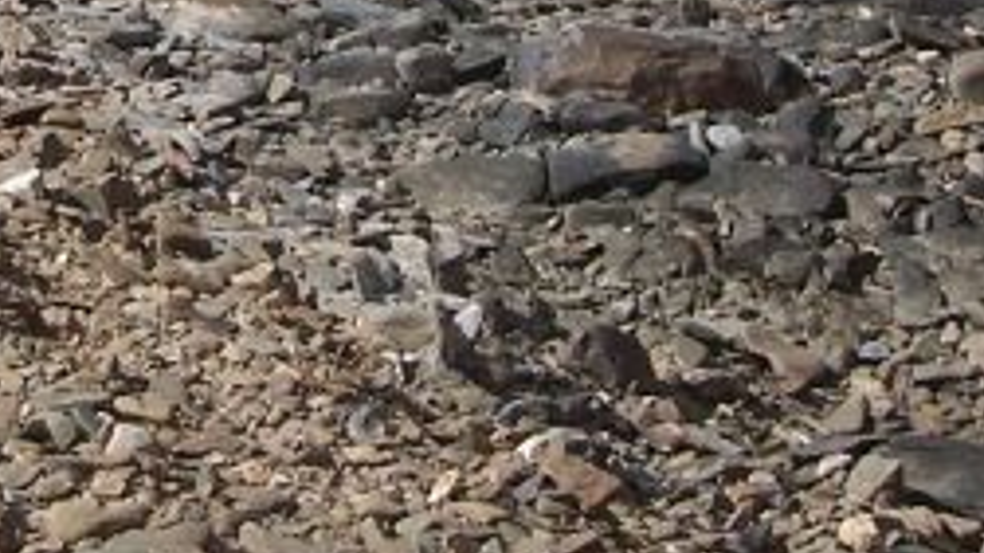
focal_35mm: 173
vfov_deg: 6.6
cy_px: -812
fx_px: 4512
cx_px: -169
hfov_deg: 12.2
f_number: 5.6
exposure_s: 1/1000
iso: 100
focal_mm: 8
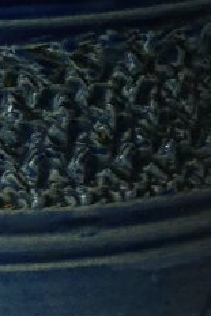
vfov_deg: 3.6
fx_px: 5030
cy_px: 553
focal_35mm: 573
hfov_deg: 2.4
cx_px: -18
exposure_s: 1/30
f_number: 5.6
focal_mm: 50
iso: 800
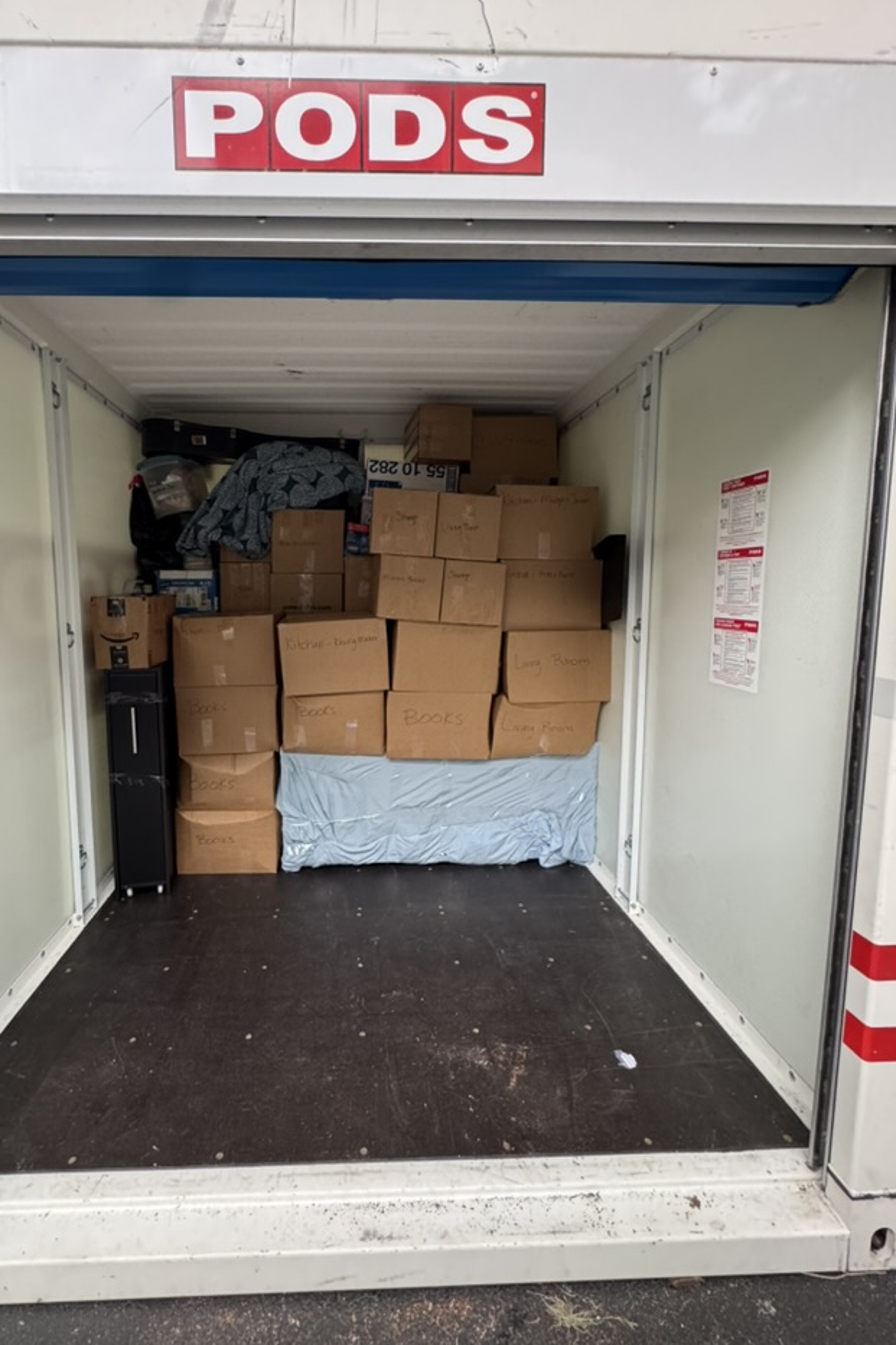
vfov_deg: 96.7
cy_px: 654
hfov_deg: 73.1
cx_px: 368
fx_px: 598
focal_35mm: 16
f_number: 2.2
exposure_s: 1/64
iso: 320
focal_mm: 2.22
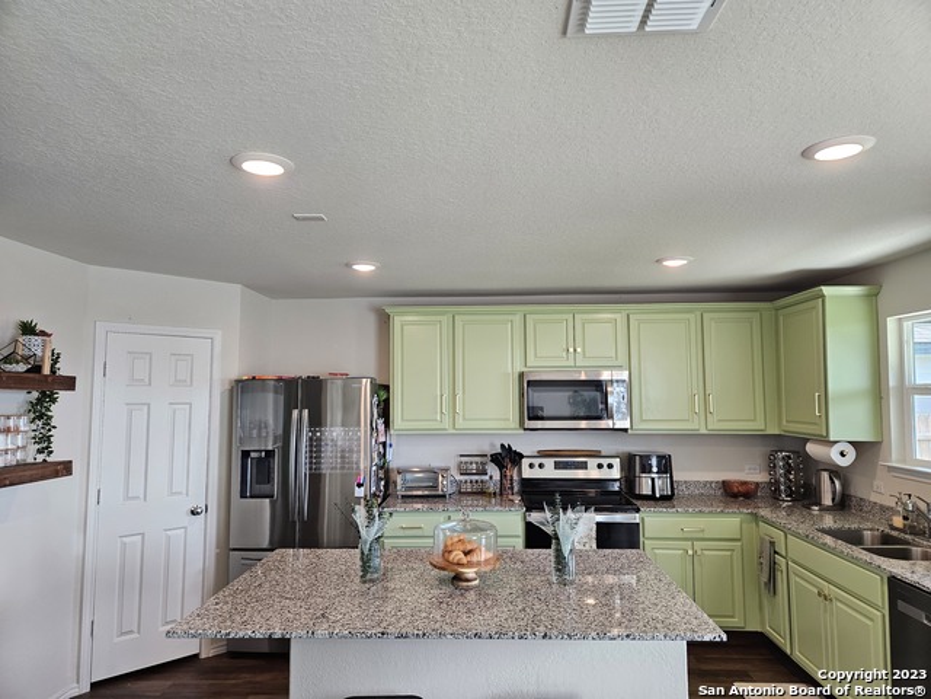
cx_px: 466
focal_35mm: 23
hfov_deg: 73.9
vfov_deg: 58.9
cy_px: 350
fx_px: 619
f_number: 1.8
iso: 160
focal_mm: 5.4
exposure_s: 1/120
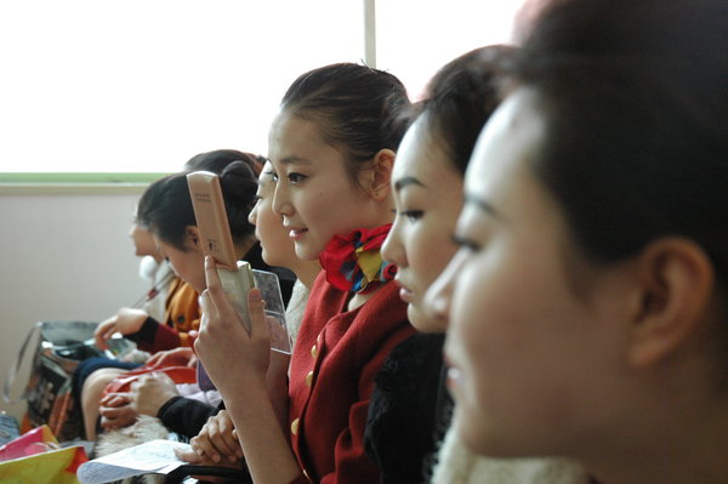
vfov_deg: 23.7
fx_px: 1152
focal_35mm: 57
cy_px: 242
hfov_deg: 35.1
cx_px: 364
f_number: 4.5
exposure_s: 1/80
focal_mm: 38
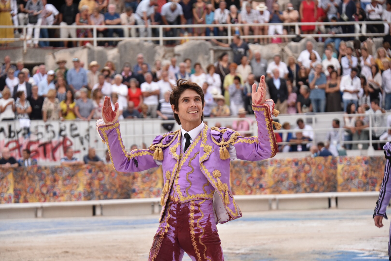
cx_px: 196
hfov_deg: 16.4
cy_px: 130
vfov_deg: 11.0
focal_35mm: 125
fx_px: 1358
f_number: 5.6
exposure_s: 1/500
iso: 2000
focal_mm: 125
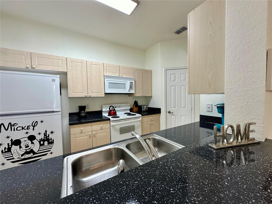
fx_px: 110
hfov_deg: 102.1
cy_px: 102
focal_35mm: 14
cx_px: 136
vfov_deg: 85.7
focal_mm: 2.22
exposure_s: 1/120
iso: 200
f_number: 2.2
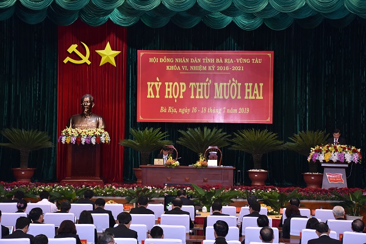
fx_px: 732
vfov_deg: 18.9
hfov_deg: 28.1
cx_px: 183
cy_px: 122
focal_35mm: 72
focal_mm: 48
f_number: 5.6
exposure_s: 1/60
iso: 1250
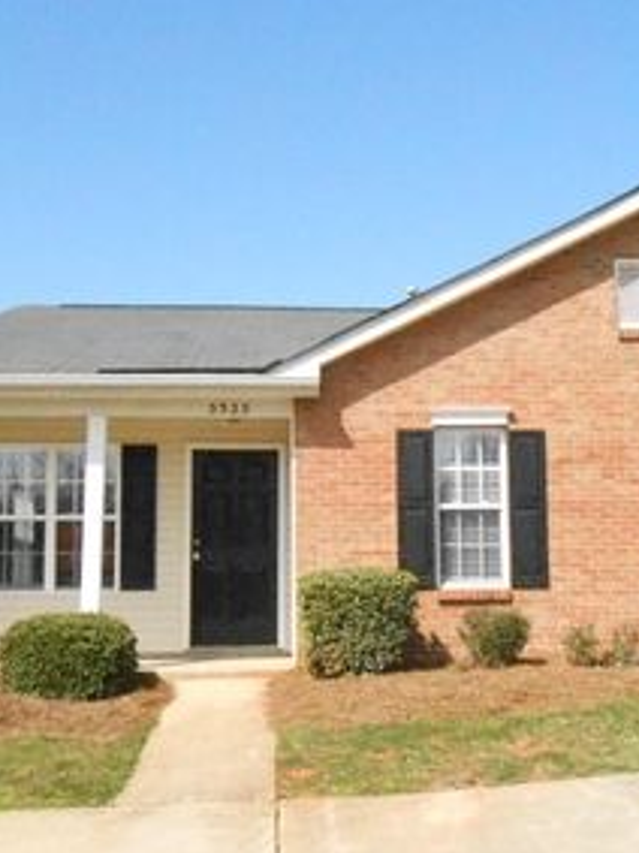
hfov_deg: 31.3
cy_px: 466
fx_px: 1133
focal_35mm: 46
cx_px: 413
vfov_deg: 41.2
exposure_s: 1/800
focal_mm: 4.6
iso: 1600
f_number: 11.5
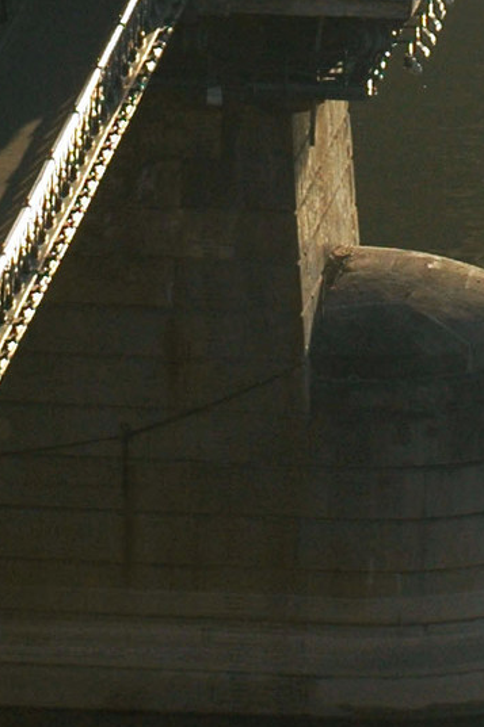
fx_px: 16305
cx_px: 186
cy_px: -713
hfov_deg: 1.7
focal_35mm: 807
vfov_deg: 2.5
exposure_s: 1/640
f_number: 6.3
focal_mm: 120
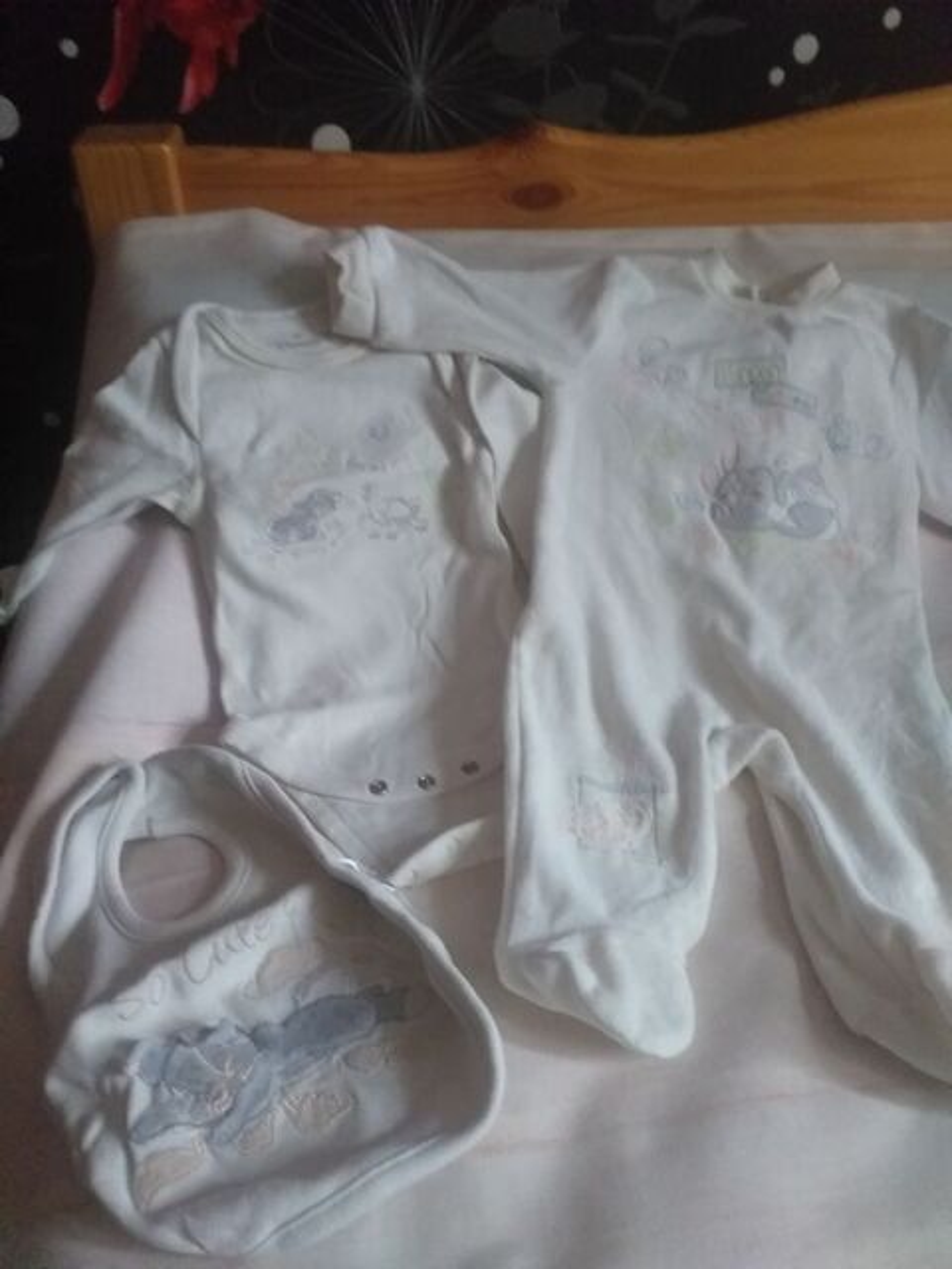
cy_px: 634
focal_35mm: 27
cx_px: 476
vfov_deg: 65.3
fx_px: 990
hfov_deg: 51.4
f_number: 1.9
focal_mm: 3.6
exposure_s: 1/20
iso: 500
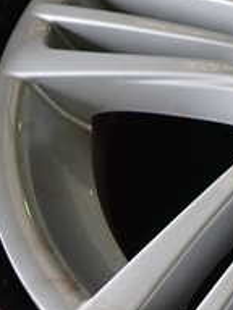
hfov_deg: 16.3
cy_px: 152
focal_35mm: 78
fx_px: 700
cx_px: 405
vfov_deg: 25.0
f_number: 2
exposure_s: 1/80
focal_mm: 4.5
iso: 100
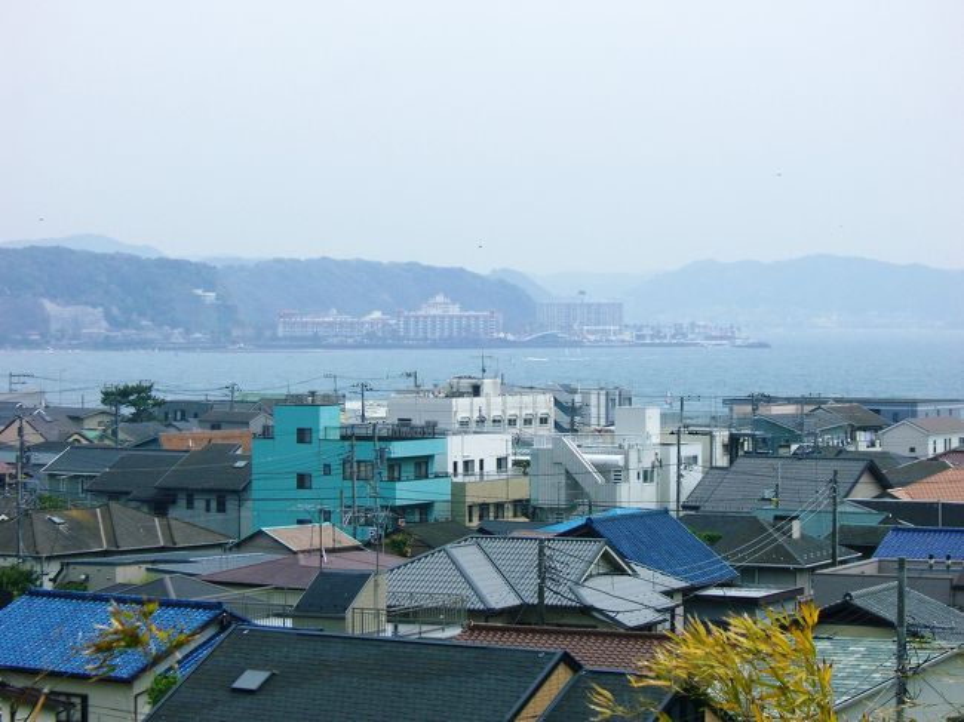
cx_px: 482
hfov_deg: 17.3
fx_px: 3174
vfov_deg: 13.0
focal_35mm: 114
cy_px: 361
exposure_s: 1/125
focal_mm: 23.7
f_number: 10.8
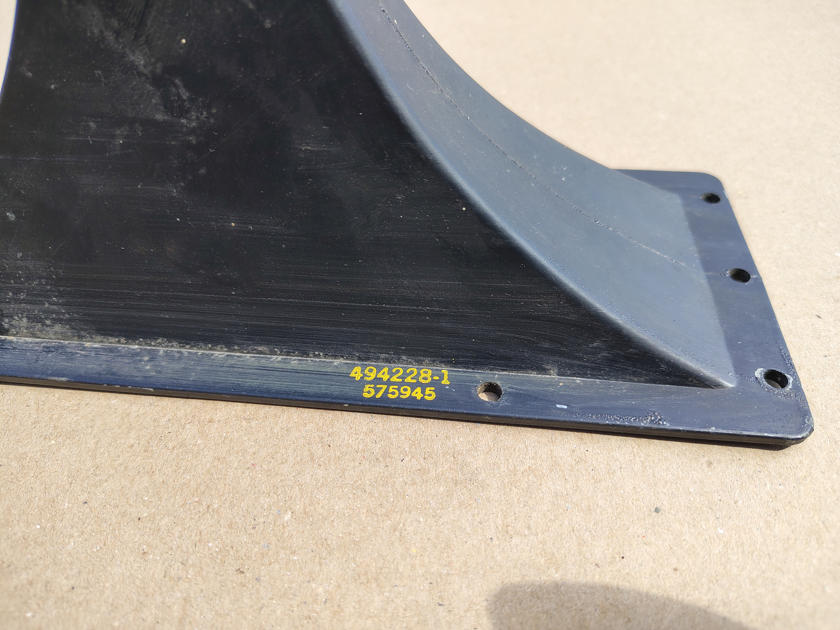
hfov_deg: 71.6
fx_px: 582
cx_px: 420
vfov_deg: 56.8
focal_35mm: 24
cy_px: 315
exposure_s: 1/502
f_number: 1.8
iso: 100
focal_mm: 5.56
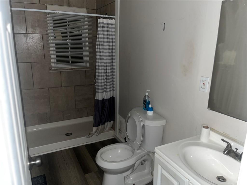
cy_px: 92
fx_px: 186
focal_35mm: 26
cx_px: 124
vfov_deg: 53.1
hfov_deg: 67.3
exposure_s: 1/4
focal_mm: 5.1
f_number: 1.6
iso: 40
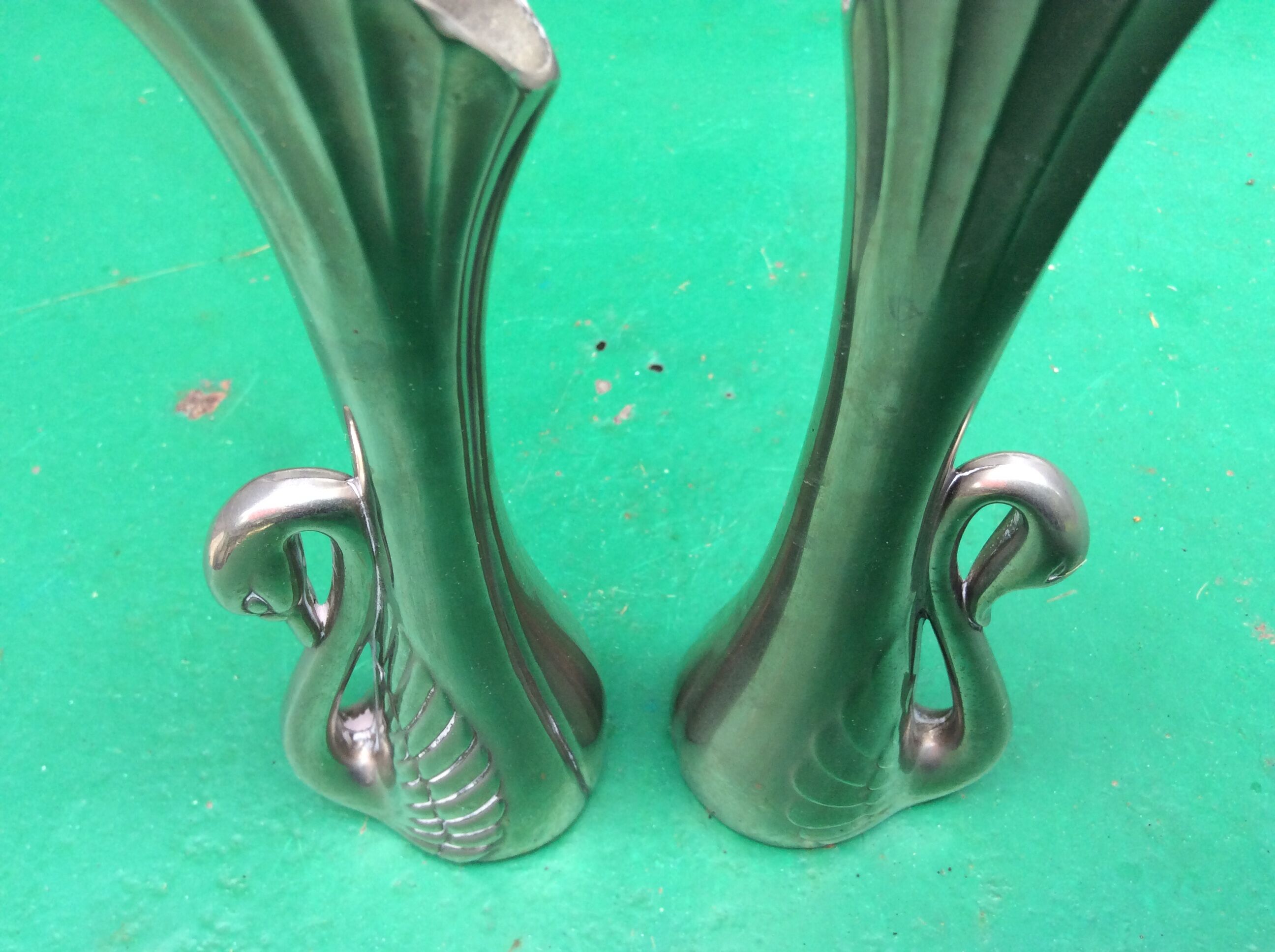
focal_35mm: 32
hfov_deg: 56.9
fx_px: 1177
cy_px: 476
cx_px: 638
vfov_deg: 44.1
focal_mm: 3.3
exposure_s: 1/100
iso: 40
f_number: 2.4
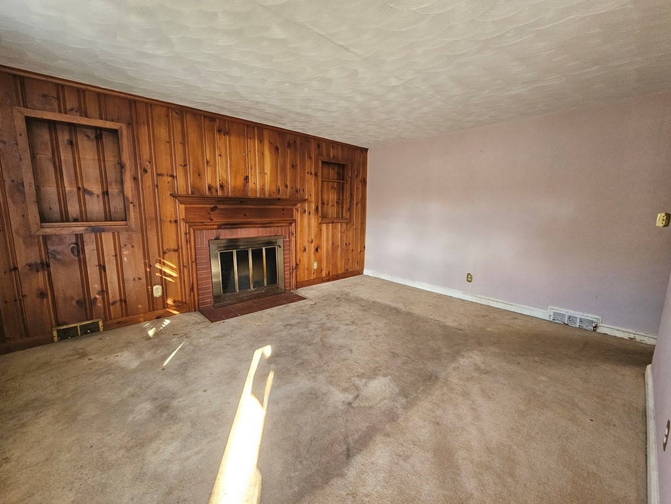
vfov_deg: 89.9
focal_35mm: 13
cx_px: 336
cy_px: 252
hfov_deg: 106.2
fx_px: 252
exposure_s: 1/40
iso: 320
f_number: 2.2
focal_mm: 2.2
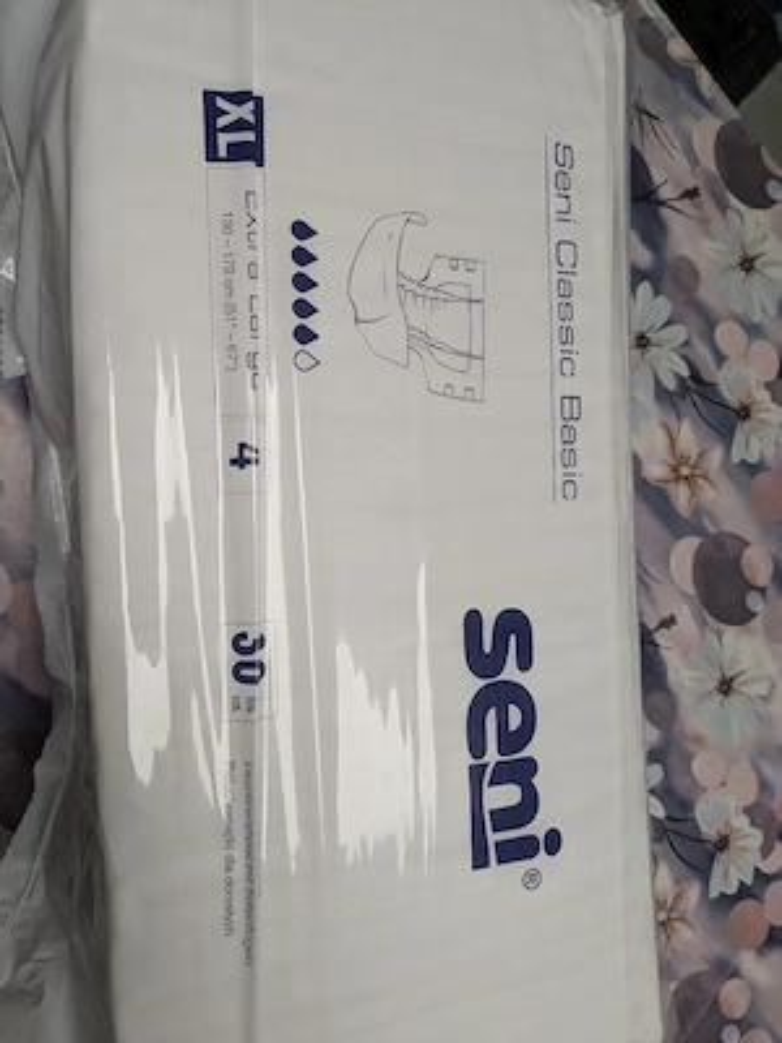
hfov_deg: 51.4
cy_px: 522
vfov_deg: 65.3
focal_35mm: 27
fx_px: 813
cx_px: 391
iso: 293
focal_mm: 4.38
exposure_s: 1/100
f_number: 1.73
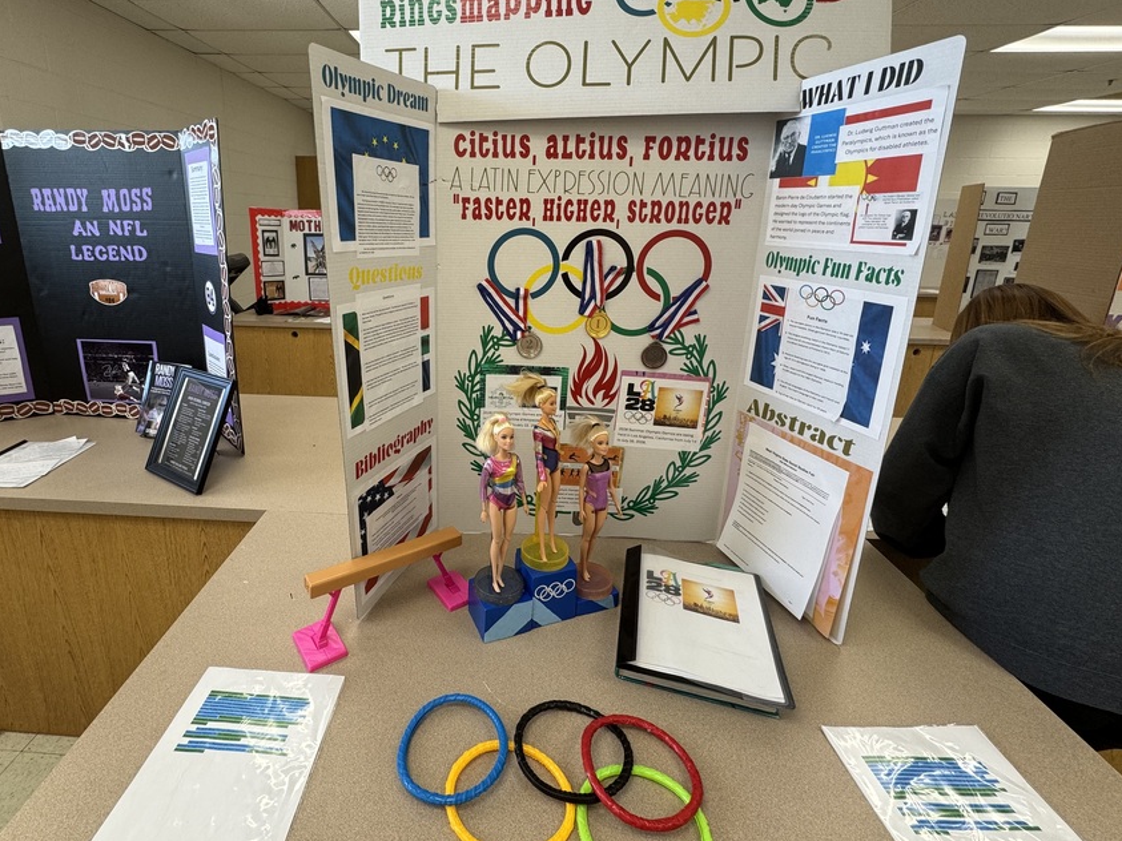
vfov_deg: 74.2
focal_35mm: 17
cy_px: 357
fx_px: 551
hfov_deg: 90.4
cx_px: 476
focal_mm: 2.22
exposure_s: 1/120
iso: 125
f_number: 2.2
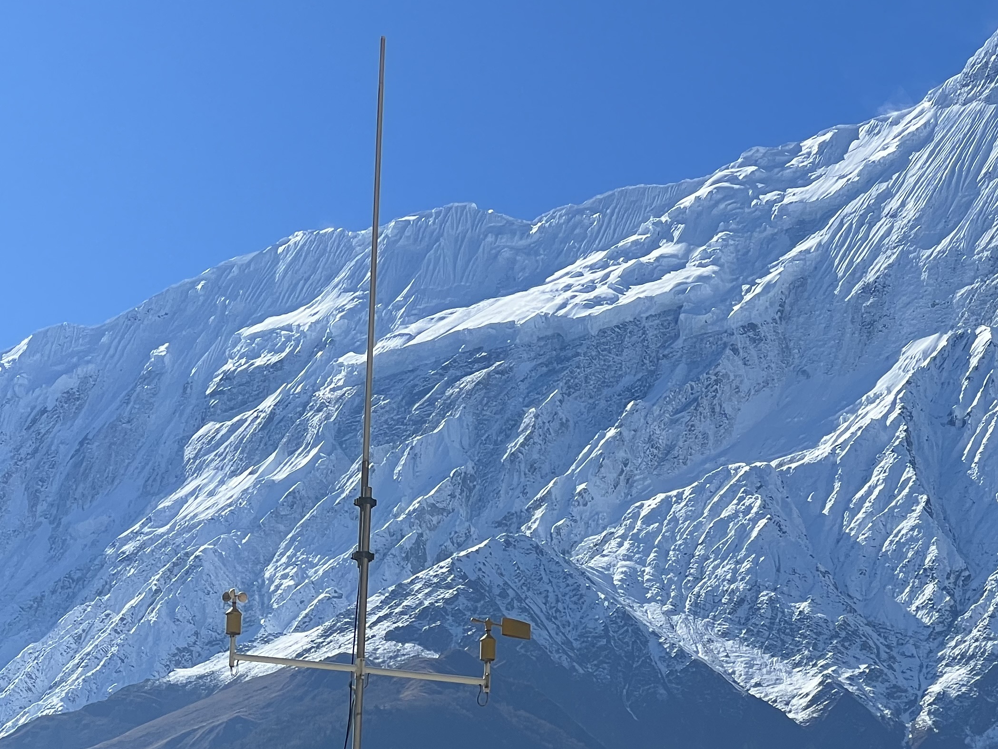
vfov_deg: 10.0
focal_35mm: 148
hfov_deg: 13.3
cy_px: 626
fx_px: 4266
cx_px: 556
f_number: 2.8
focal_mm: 9
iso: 32
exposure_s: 1/1043
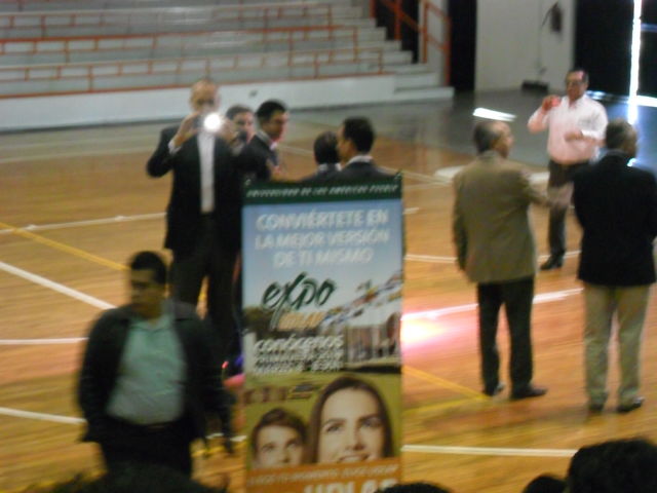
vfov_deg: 13.7
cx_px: 328
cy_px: 246
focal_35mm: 108
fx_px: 2050
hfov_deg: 18.2
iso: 640
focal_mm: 19.6
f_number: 5
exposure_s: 1/15
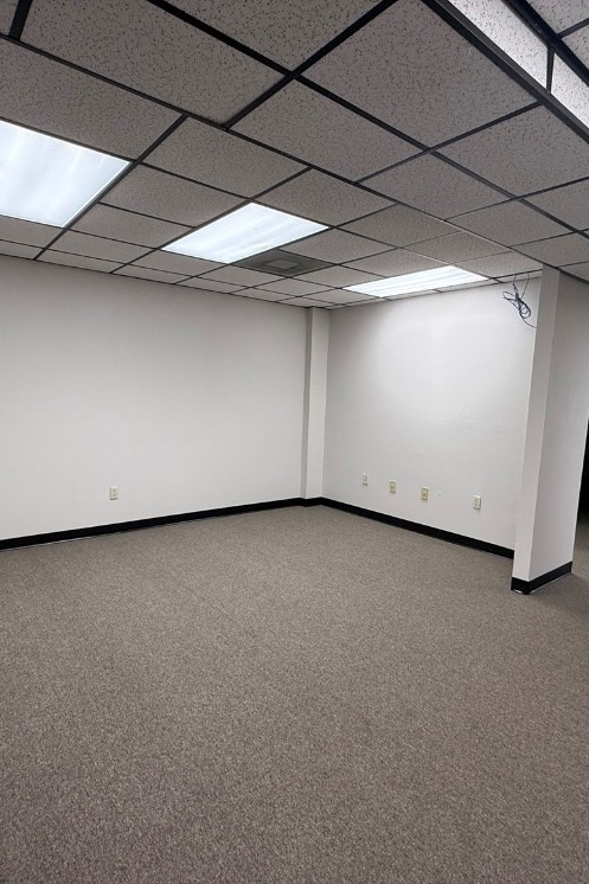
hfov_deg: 61.9
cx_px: 292
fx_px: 491
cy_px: 453
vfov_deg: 84.0
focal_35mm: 20
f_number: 2.2
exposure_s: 1/120
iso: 160
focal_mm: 2.22
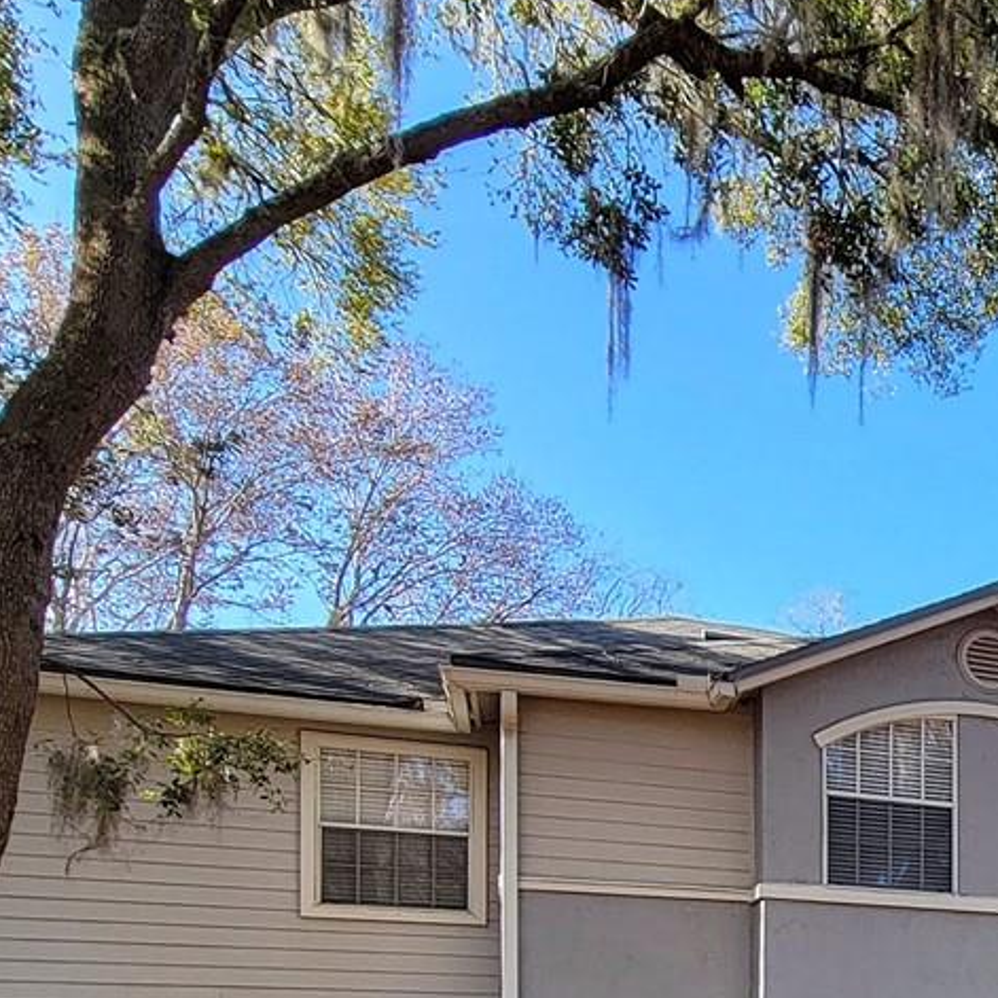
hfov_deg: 33.3
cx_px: 1250
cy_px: 968
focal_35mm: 39
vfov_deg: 38.6
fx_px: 1272
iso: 50
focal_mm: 2.2
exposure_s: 1/437
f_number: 2.2
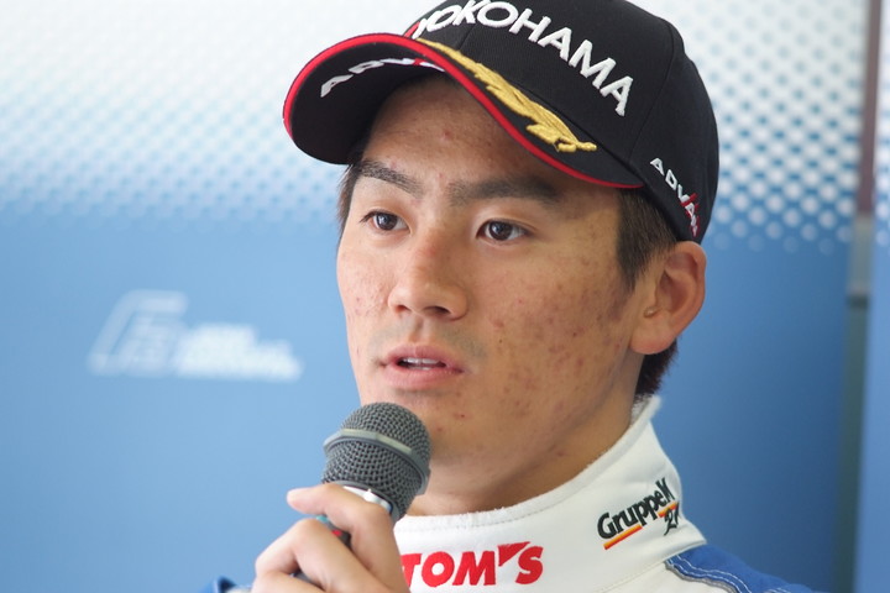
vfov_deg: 5.1
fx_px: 6674
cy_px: 296
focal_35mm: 270
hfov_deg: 7.6
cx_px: 445
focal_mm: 180
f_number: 2.8
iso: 800
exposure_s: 1/125
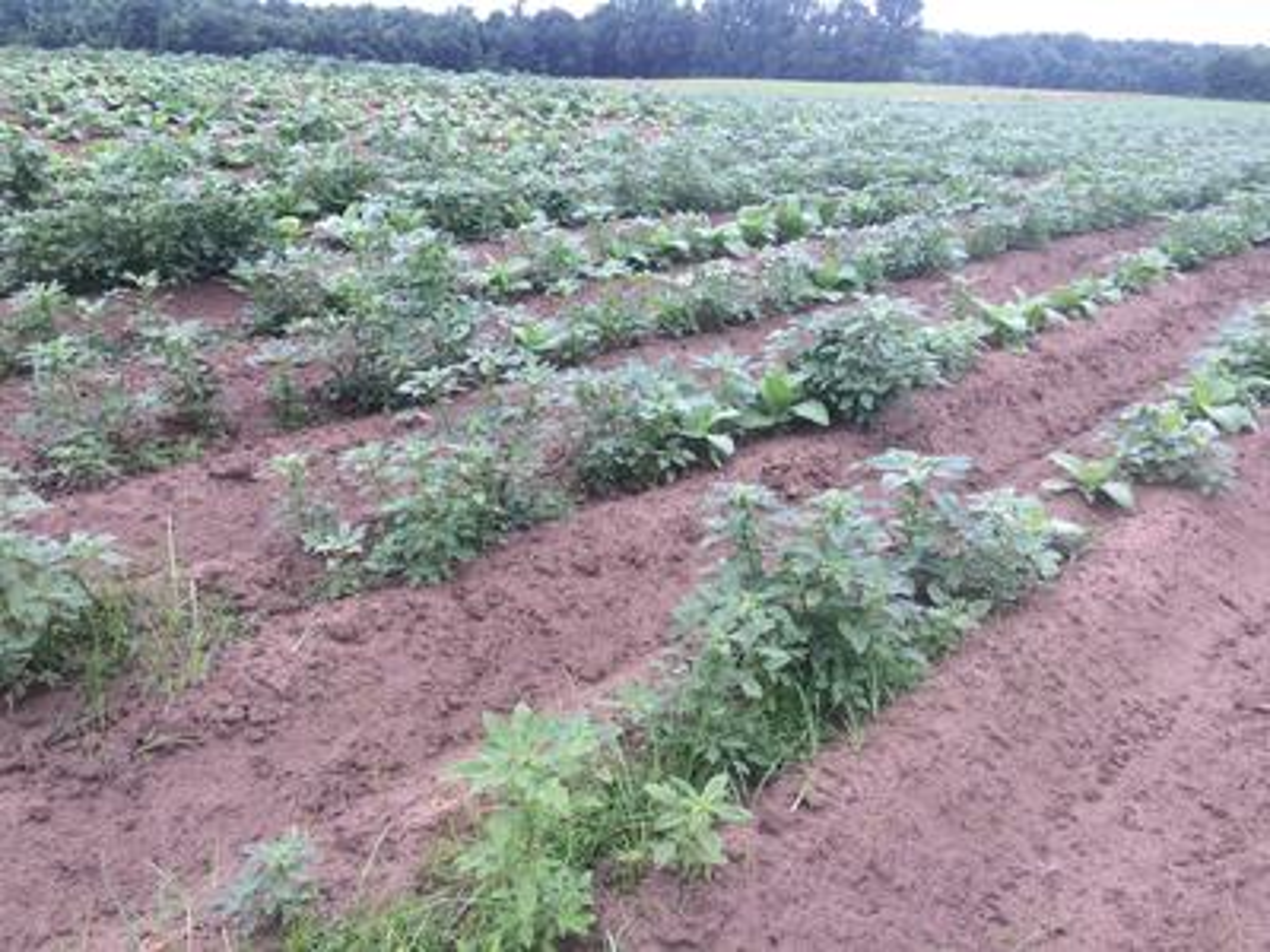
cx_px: 635
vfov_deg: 48.2
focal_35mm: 29
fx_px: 1064
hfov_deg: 61.7
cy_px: 476
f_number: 2.2
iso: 32
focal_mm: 4.15
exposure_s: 1/331
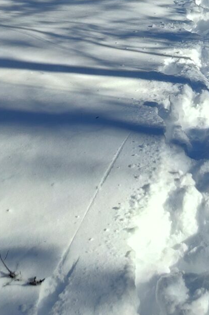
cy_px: -219
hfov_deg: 13.7
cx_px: 190
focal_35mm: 99
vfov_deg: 17.5
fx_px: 863
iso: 100
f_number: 1.8
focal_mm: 5.56
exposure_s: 1/954
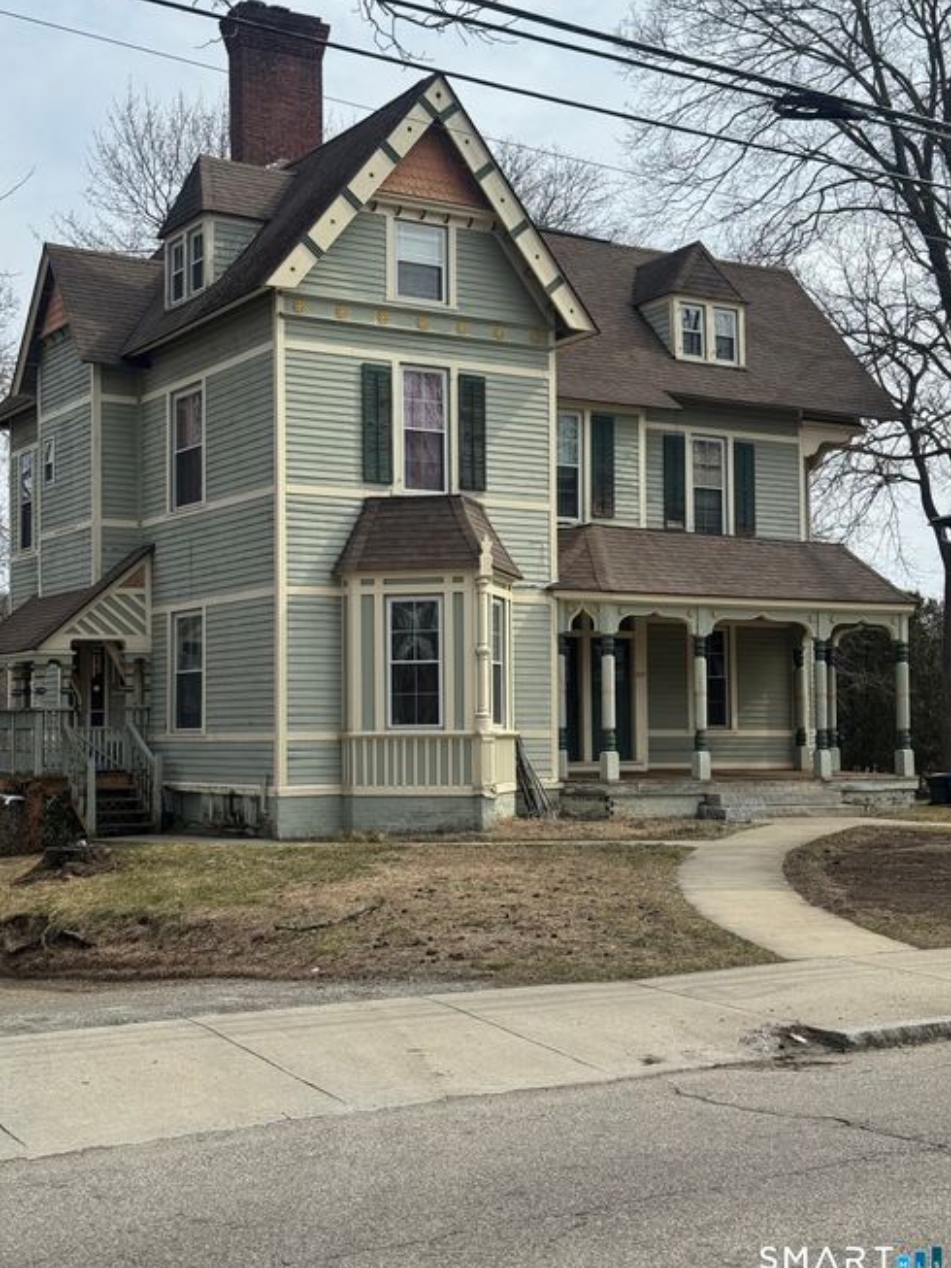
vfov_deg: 38.9
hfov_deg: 29.7
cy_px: 636
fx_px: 1794
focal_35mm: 49
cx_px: 470
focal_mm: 6.76
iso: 64
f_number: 1.78
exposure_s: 1/4608
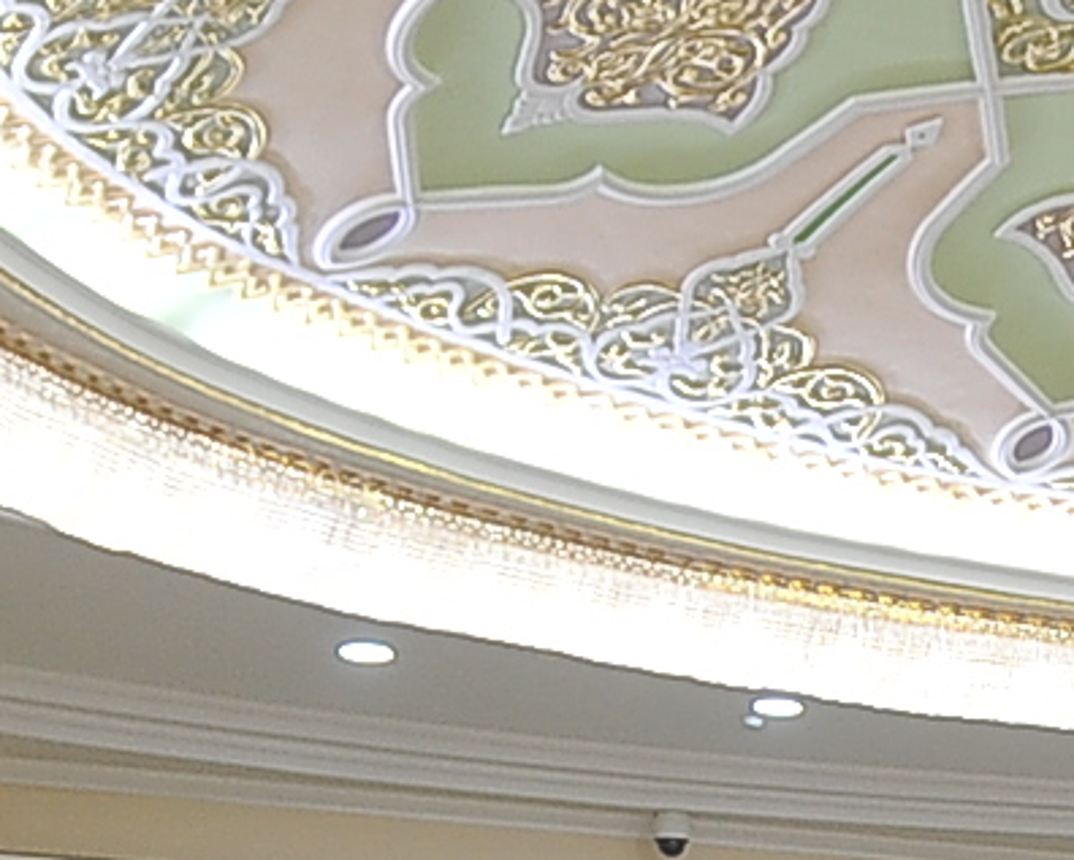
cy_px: 1460
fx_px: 3847
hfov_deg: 14.4
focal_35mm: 121
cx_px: 1814
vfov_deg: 11.9
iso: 1000
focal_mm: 24
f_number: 5
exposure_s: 1/100
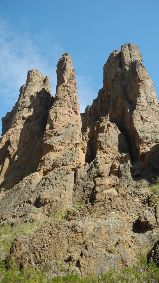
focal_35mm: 31
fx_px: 232
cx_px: 90
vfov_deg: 62.6
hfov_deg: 37.7
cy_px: 143
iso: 100
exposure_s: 1/800
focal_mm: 6
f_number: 2.8
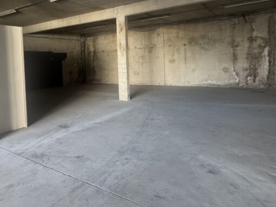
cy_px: 74
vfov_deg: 49.1
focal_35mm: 28
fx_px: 223
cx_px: 104
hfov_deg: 62.6
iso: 320
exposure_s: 1/99
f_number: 2.2
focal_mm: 2.22
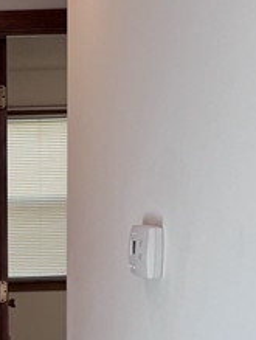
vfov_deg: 20.8
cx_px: -93
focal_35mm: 91
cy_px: 343
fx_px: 895
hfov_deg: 15.4
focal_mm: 5.1
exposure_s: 1/120
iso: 64
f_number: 1.6
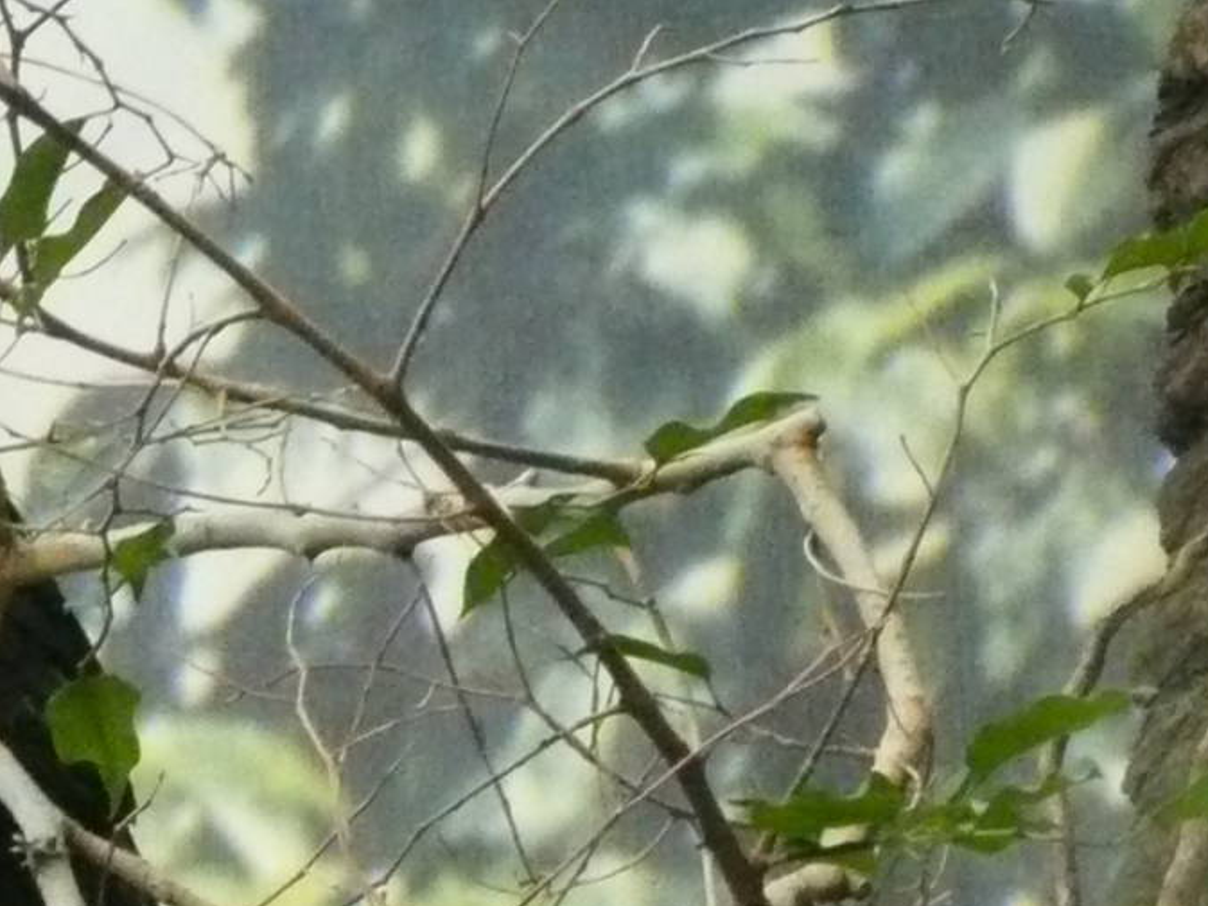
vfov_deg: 5.0
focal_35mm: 297
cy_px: 644
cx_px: -174
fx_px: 10366
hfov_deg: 6.6
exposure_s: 1/40
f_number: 4.7
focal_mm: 13.7
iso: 800
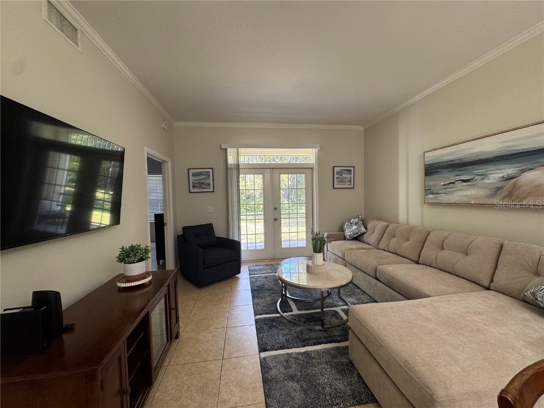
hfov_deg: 102.1
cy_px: 204
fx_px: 220
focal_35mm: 14
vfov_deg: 85.7
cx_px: 272
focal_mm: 2.22
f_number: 2.2
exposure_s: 1/60
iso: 160
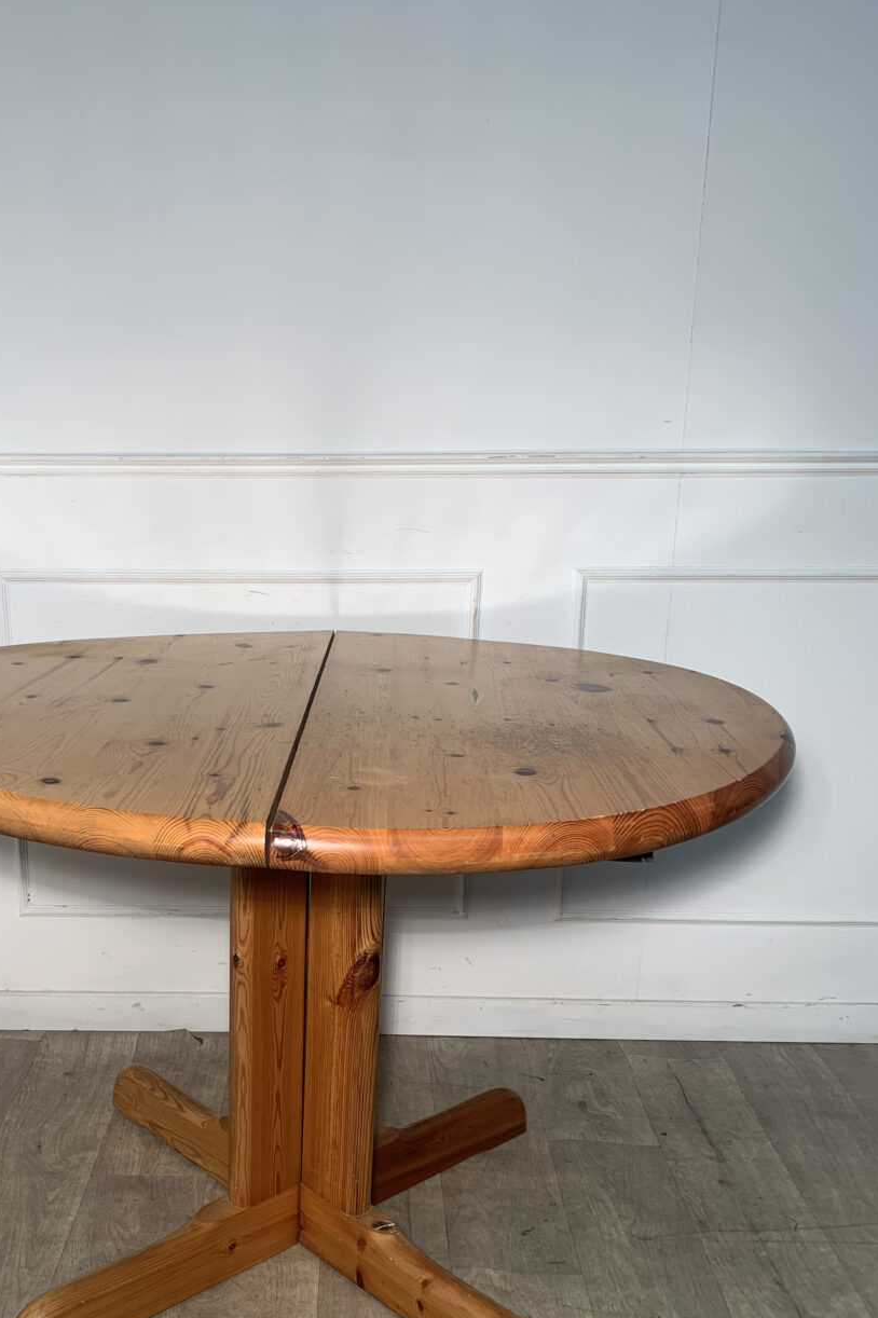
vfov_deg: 55.1
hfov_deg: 38.3
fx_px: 1244
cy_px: 826
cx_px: 270
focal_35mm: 34
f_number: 1.8
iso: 32
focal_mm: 4.25
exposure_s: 1/100
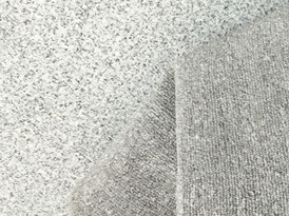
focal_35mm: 102
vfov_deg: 14.5
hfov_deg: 17.4
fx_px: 851
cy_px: 87
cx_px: 429
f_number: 2.4
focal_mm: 3.3
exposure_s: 1/50
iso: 25
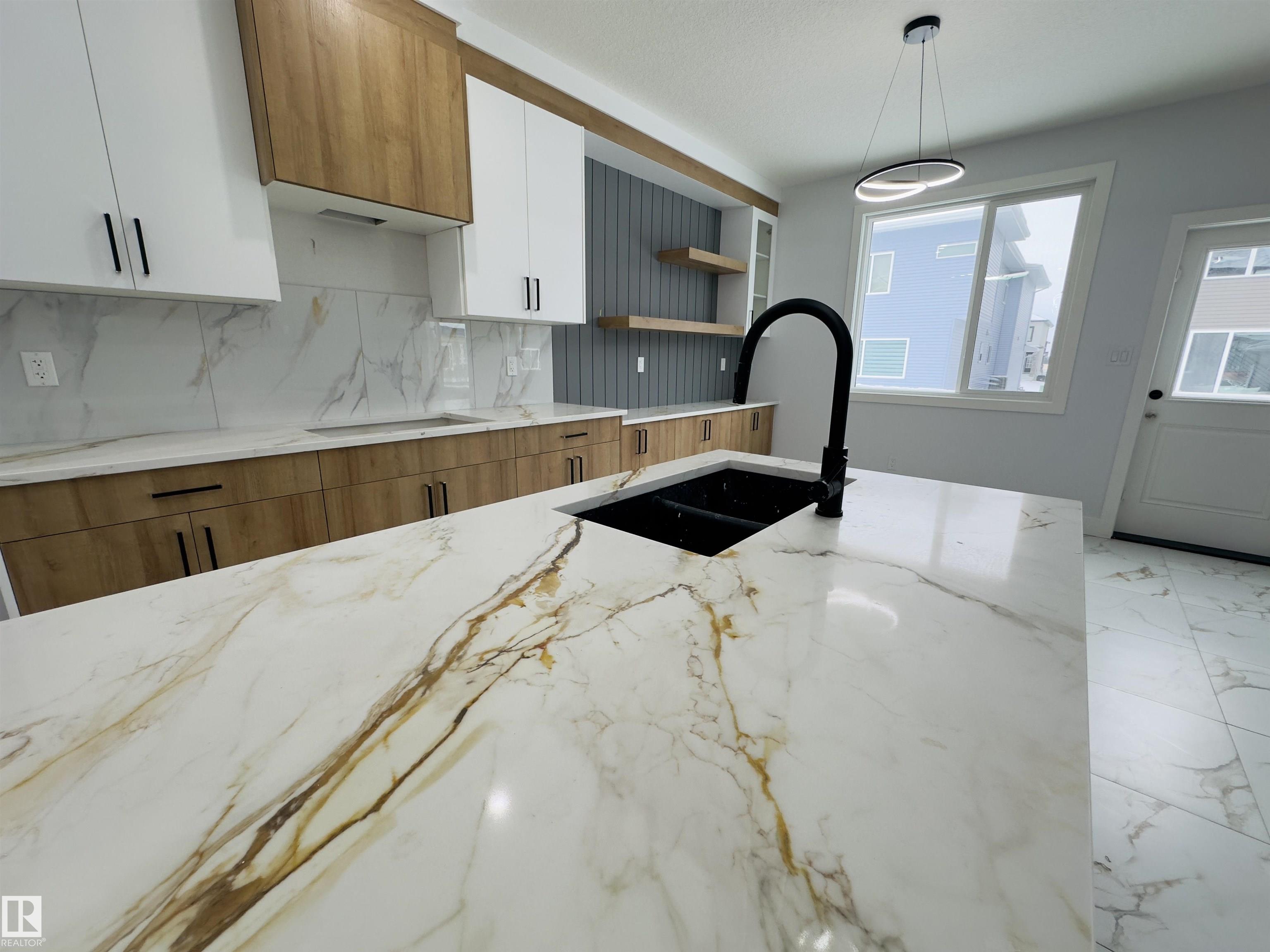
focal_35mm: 14
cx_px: 635
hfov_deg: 102.1
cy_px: 476
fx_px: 514
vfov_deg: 85.7
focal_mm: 2.22
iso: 100
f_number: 2.2
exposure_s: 1/120
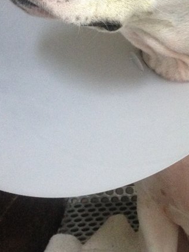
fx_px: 575
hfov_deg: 18.2
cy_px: 102
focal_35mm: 79
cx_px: 185
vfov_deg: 24.7
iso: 400
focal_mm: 4.12
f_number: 2.4
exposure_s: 1/15
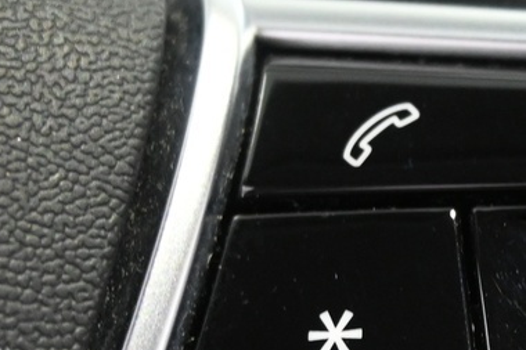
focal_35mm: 147
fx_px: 2149
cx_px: 612
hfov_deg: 13.6
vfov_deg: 9.3
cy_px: 232
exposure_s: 1/40
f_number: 4.2
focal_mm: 23
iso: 1800
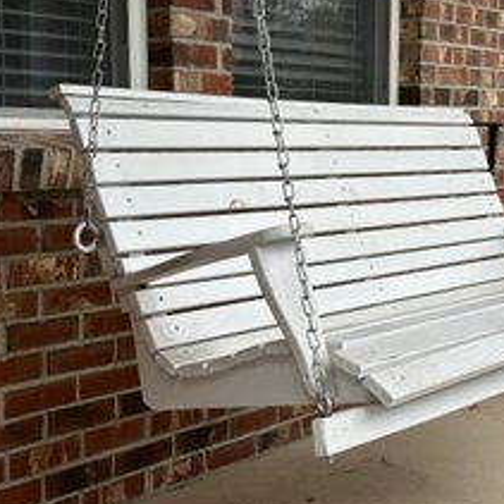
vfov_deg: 25.0
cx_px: 357
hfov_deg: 24.8
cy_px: 252
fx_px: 1137
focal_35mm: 69
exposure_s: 1/1030
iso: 64
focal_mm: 6.86
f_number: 1.78
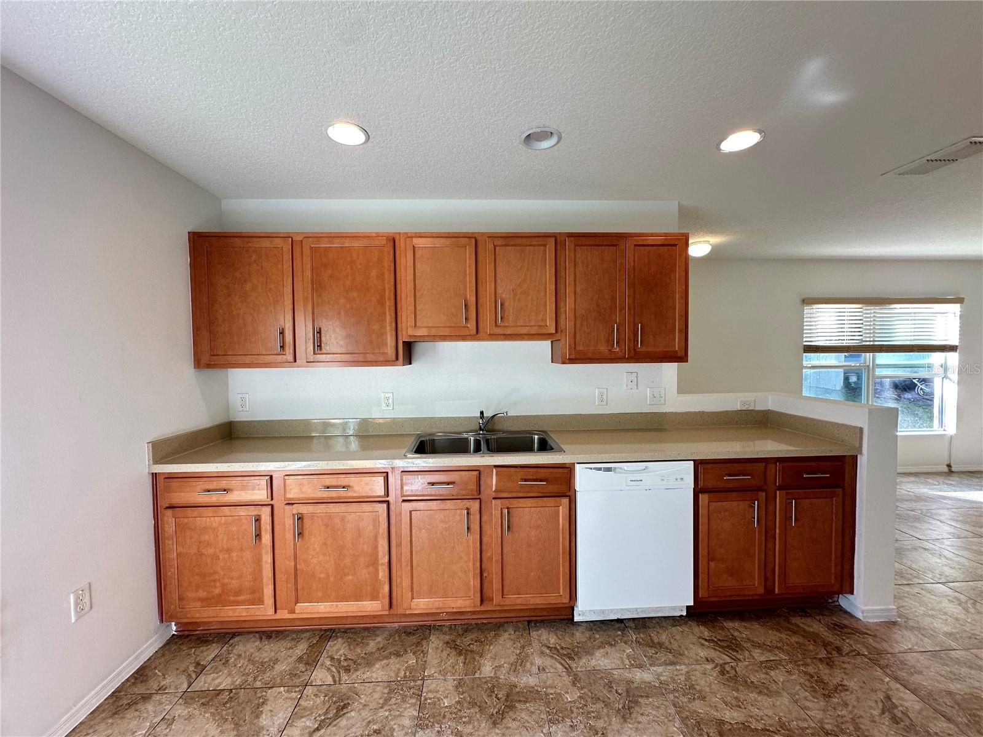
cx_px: 492
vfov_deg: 85.7
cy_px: 368
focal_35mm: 14
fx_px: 398
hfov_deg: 102.1
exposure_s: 1/120
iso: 160
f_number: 2.2
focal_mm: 2.22
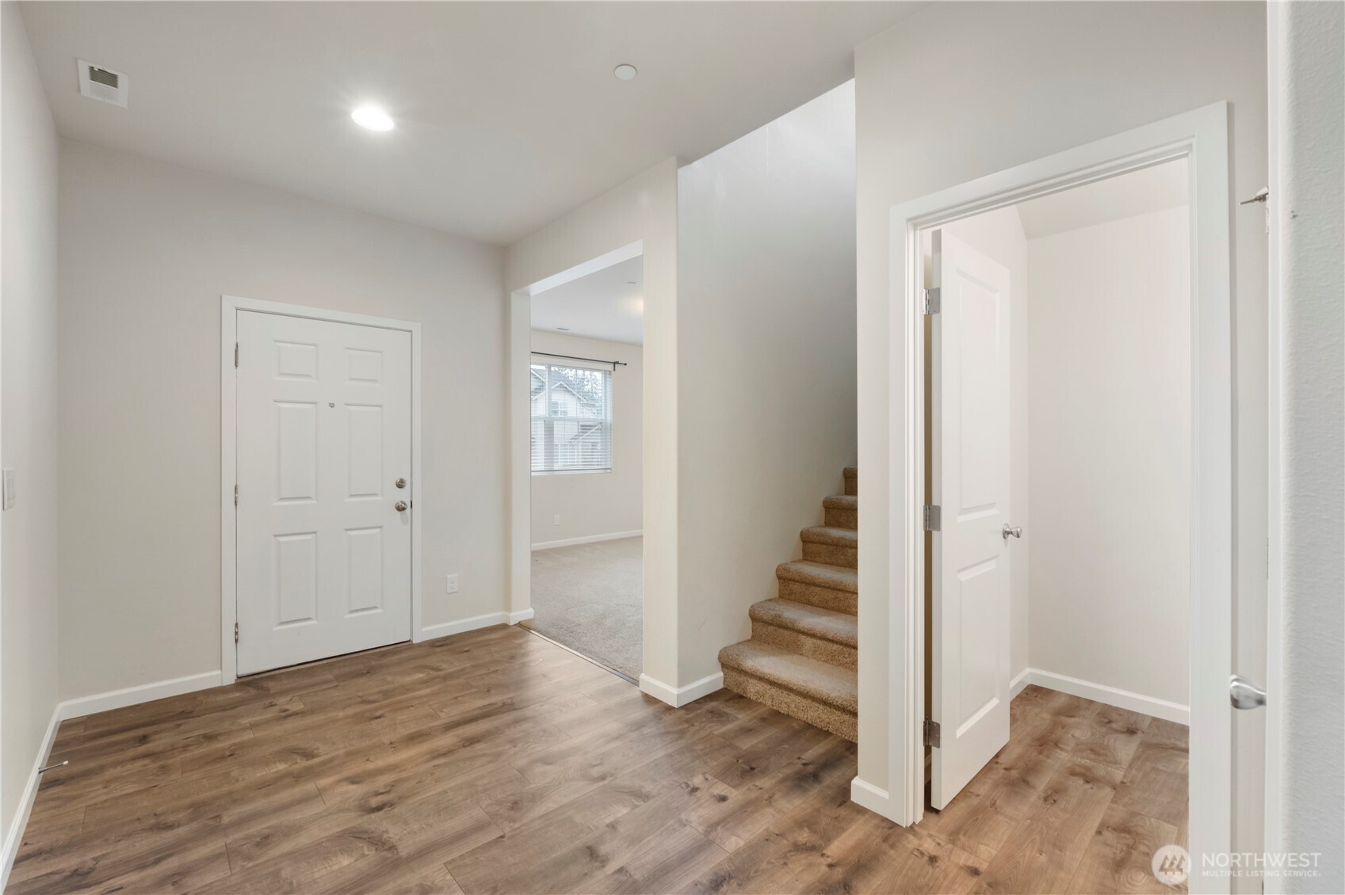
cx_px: 672
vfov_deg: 77.3
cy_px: 448
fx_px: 560
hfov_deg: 100.4
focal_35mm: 15
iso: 400
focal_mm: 10
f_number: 9
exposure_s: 1/13
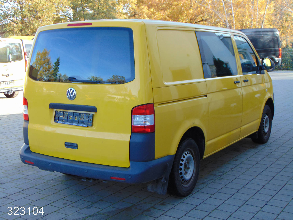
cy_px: 110
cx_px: 146
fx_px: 423
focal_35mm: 50
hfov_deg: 38.2
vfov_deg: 29.1
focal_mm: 9
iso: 100
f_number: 3.5
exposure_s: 1/160
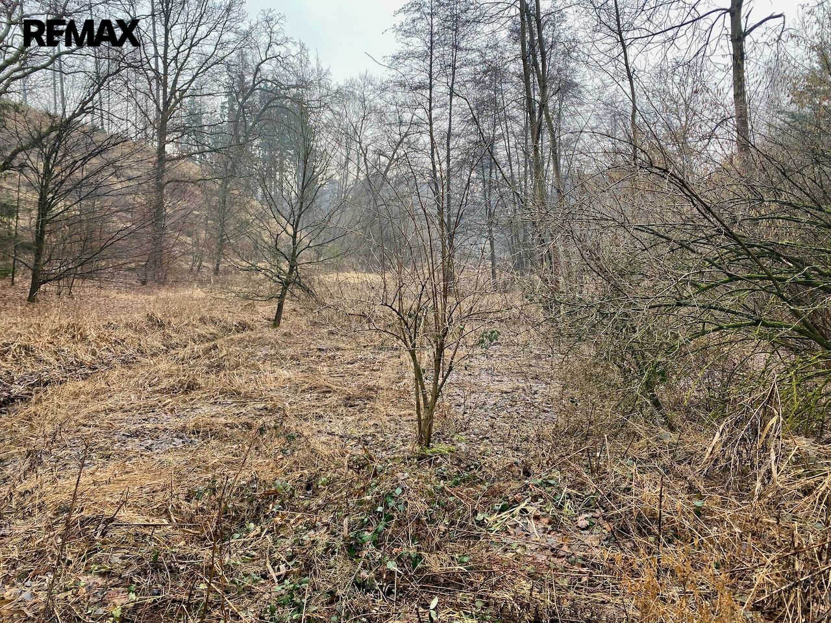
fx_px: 624
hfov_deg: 67.3
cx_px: 416
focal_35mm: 26
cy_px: 312
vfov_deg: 53.1
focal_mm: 4.25
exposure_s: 1/122
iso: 32
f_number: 1.8
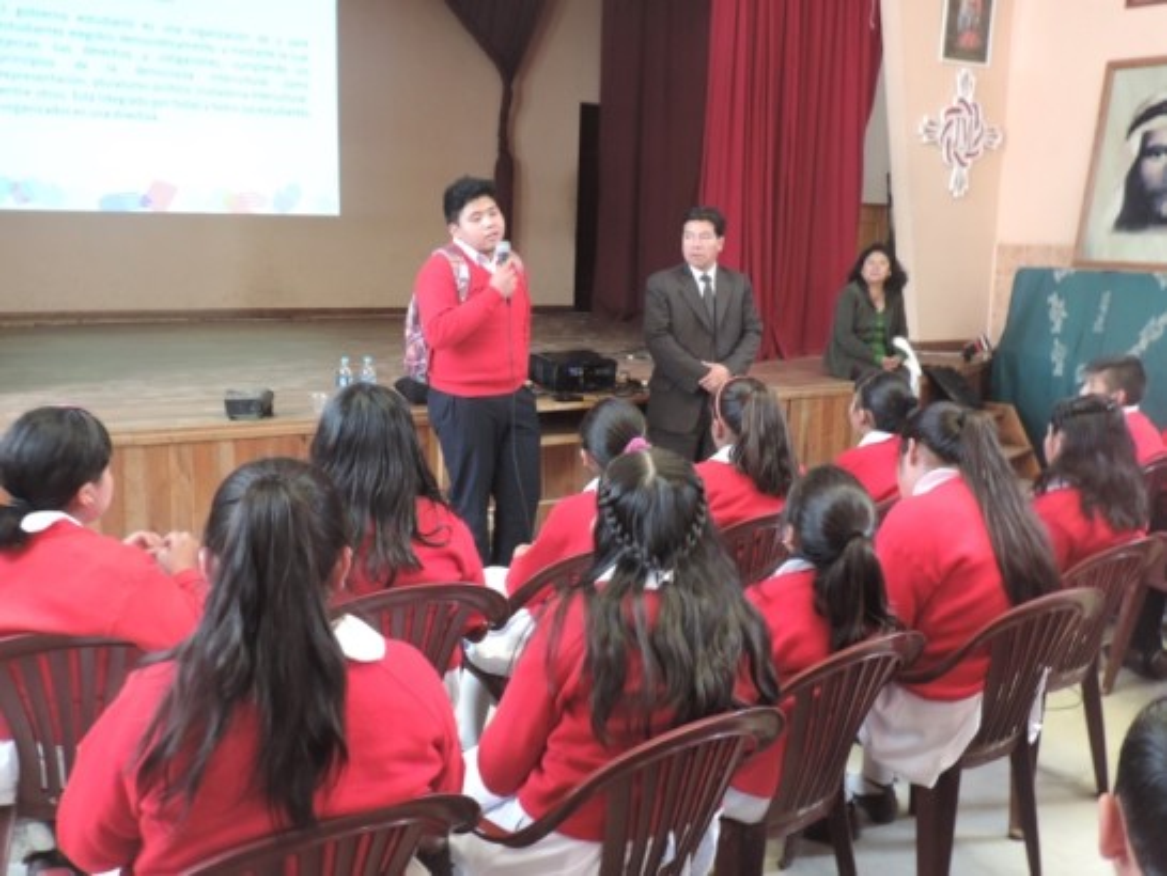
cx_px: 584
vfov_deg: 40.7
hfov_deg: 52.6
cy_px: 438
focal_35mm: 35
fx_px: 1180
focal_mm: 6.2
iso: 450
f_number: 3.3
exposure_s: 1/13
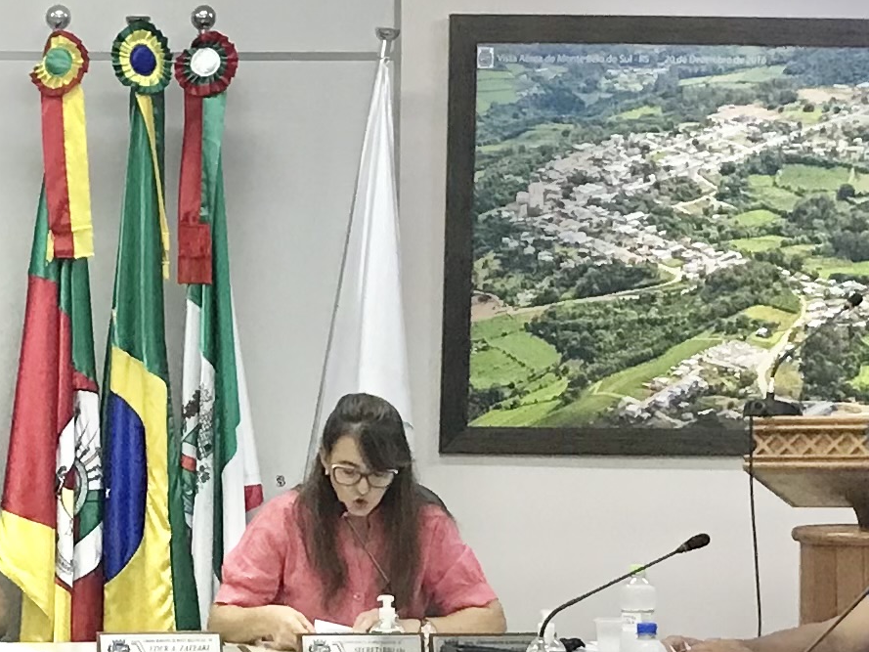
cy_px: 592
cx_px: 24
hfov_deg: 15.3
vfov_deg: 11.6
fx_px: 3189
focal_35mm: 127
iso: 32
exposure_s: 1/30
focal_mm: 3.99
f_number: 1.8
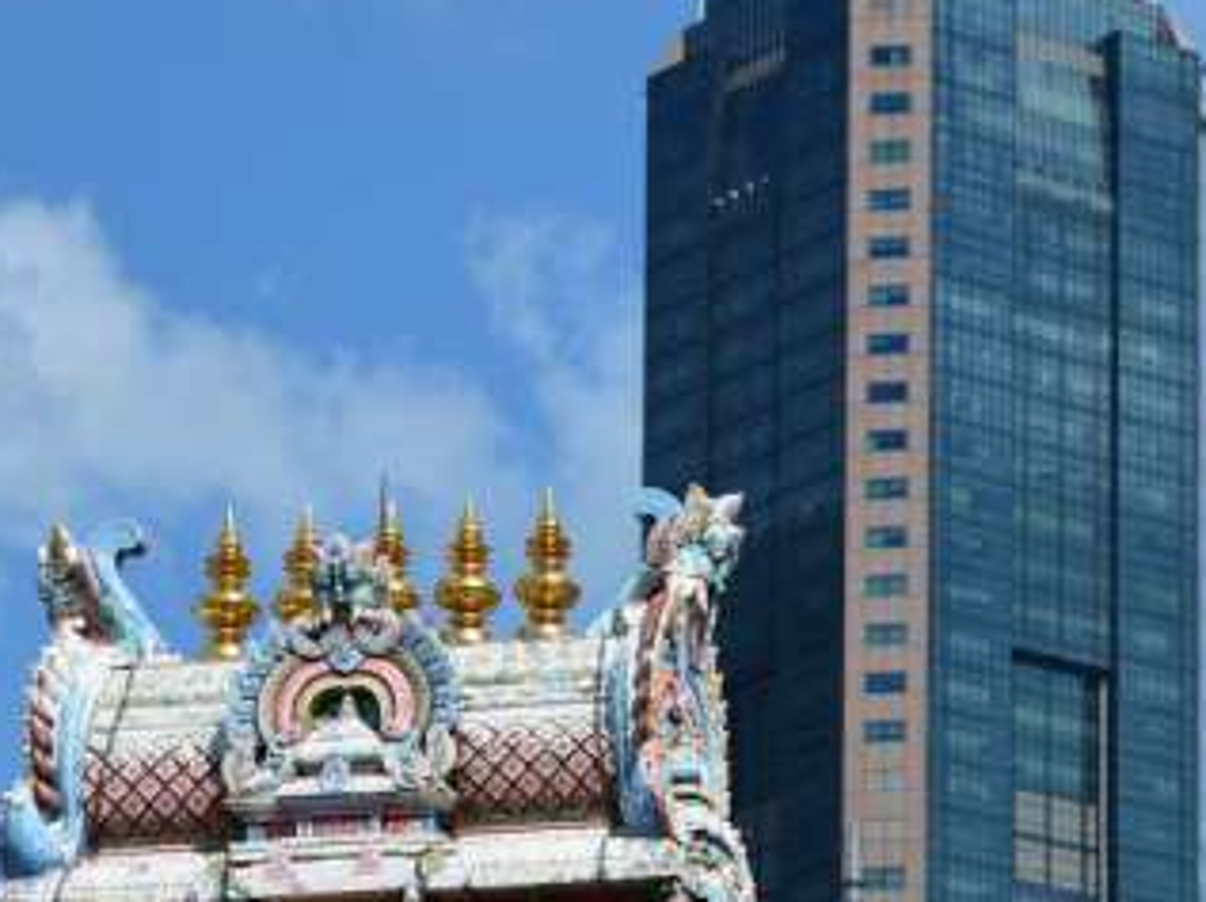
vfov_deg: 6.1
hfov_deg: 8.2
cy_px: 955
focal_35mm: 243
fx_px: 8456
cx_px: 829
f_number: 4.5
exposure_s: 1/320
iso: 100
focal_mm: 100
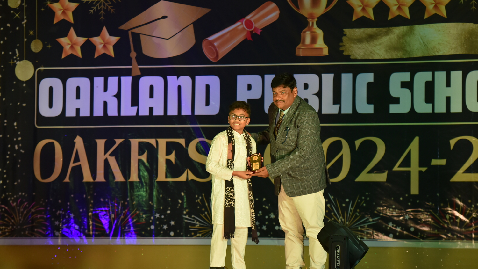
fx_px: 1597
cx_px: 239
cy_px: 150
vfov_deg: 9.6
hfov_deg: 17.0
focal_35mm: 126
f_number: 2.8
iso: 1600
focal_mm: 120
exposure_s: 1/400
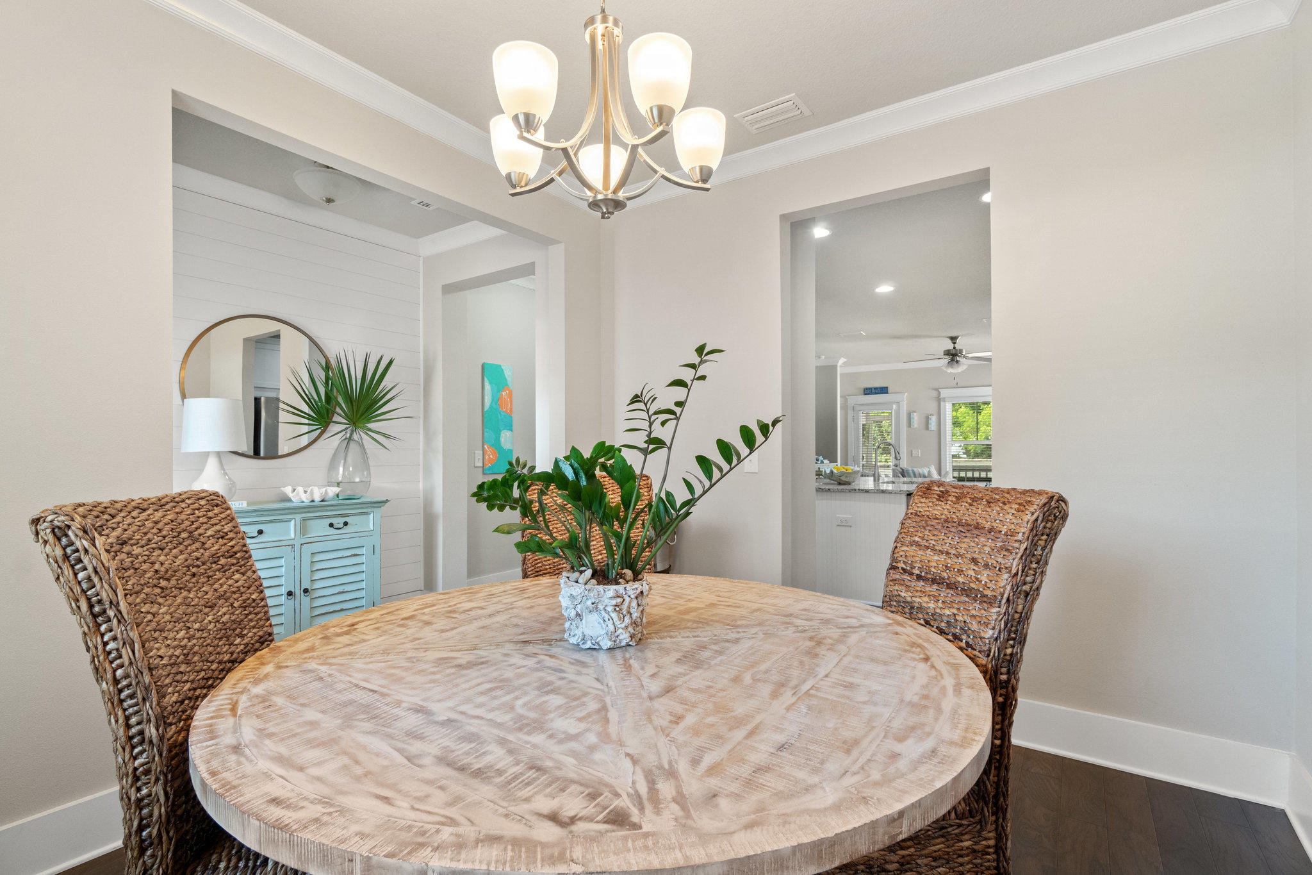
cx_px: 656
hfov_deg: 95.0
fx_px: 601
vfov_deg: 72.0
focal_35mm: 16
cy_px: 438
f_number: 8
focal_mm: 11
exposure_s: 1/1.25
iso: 800
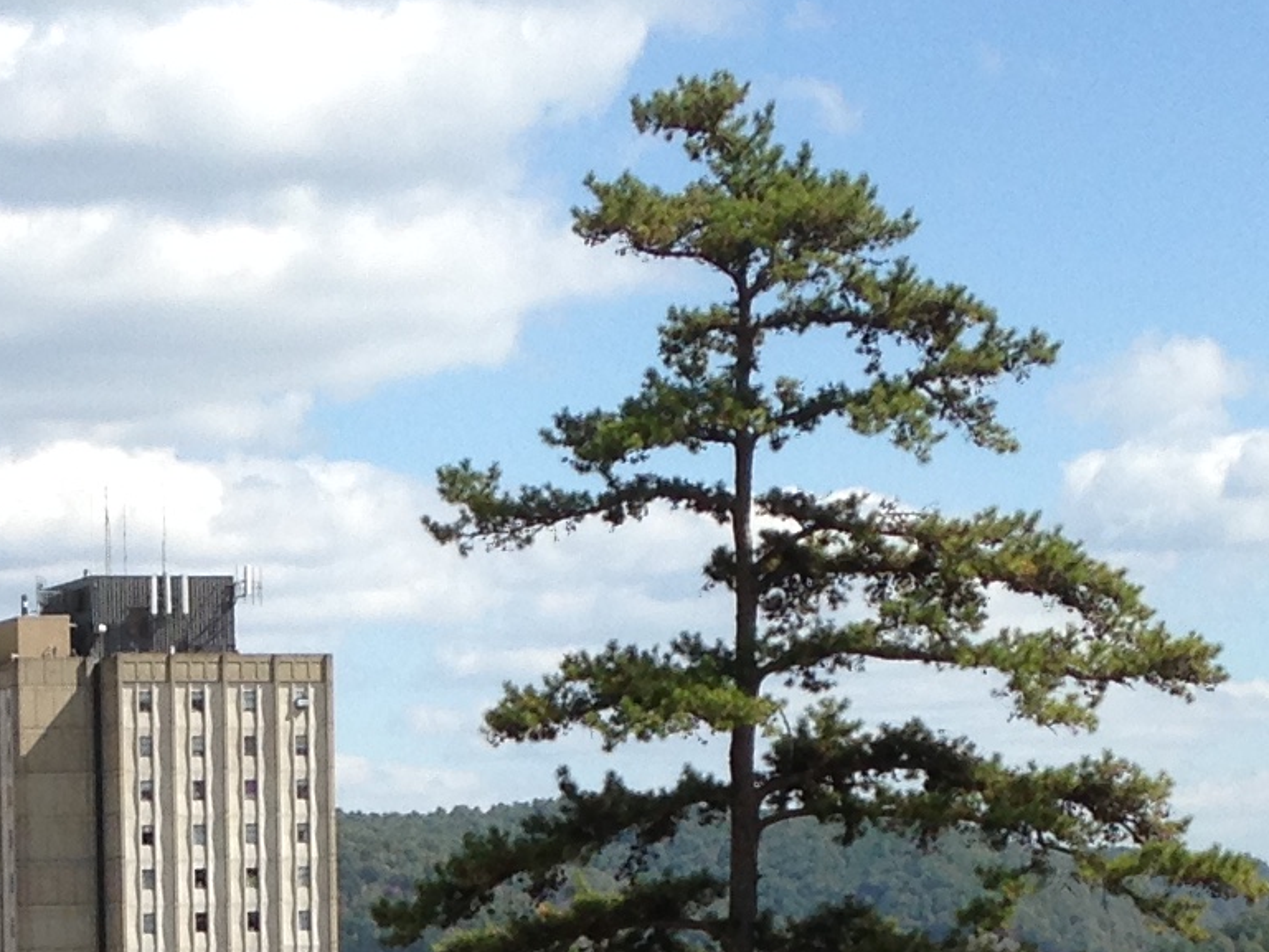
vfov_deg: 10.3
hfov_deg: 14.0
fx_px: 5133
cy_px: 1338
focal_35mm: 140
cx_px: 163
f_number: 2.4
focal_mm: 4.12
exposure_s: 1/1550
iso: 50
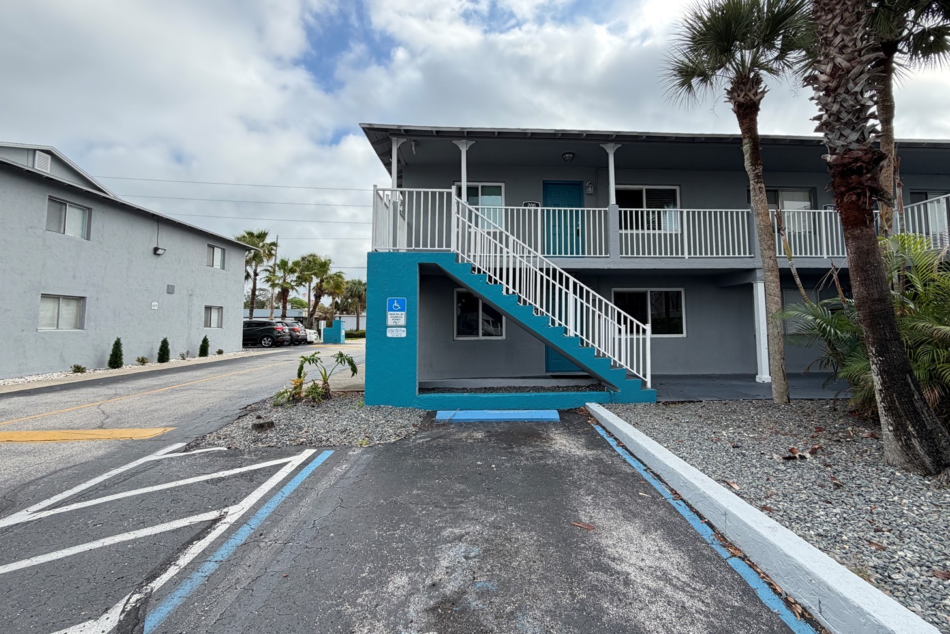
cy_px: 294
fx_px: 422
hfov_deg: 96.6
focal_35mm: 16
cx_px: 506
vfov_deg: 73.7
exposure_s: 1/569
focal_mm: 2.22
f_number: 2.2
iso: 40
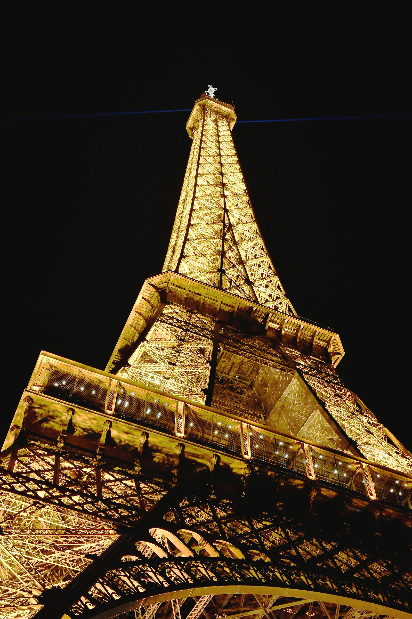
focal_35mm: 40
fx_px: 688
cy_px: 310
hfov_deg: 33.4
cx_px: 206
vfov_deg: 48.5
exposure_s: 1/15
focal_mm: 40
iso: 6400
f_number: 11
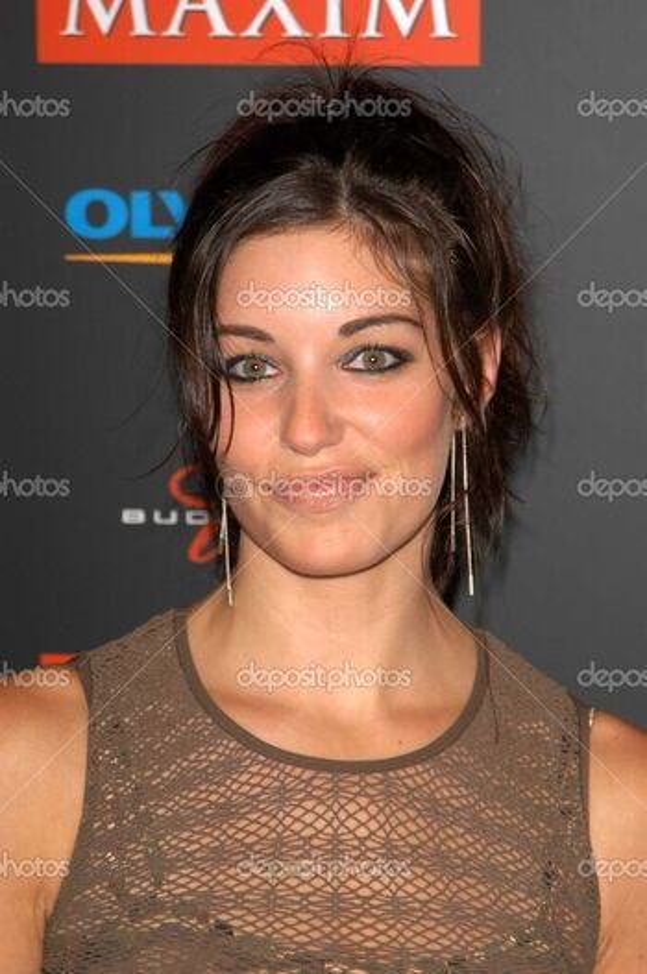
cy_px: 487
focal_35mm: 158
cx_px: 324
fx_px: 4257
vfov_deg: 13.1
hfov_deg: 8.7
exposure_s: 1/60
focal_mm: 105
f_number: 6.3
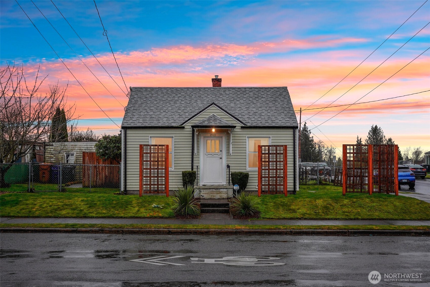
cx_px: 215
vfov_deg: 31.9
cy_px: 144
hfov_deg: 46.4
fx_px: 502
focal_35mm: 42
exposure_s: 1/125
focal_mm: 28
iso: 320
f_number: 8
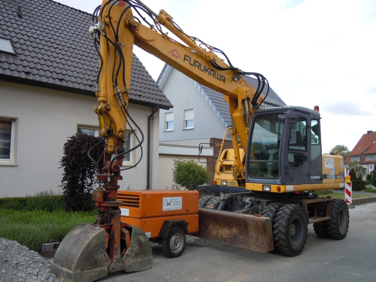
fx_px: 326
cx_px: 188
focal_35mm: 30
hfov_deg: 60.0
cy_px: 141
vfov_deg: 46.8
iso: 100
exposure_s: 1/250
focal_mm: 5.4
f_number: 3.5
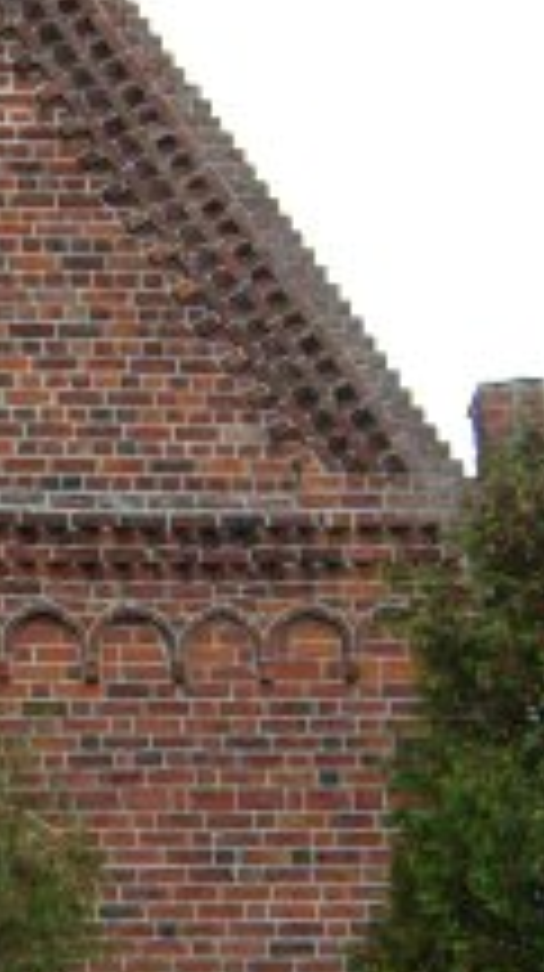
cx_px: -380
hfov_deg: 11.1
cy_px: 655
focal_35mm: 103
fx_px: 2650
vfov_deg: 20.7
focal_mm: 7.5
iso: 50
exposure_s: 1/128
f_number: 3.8
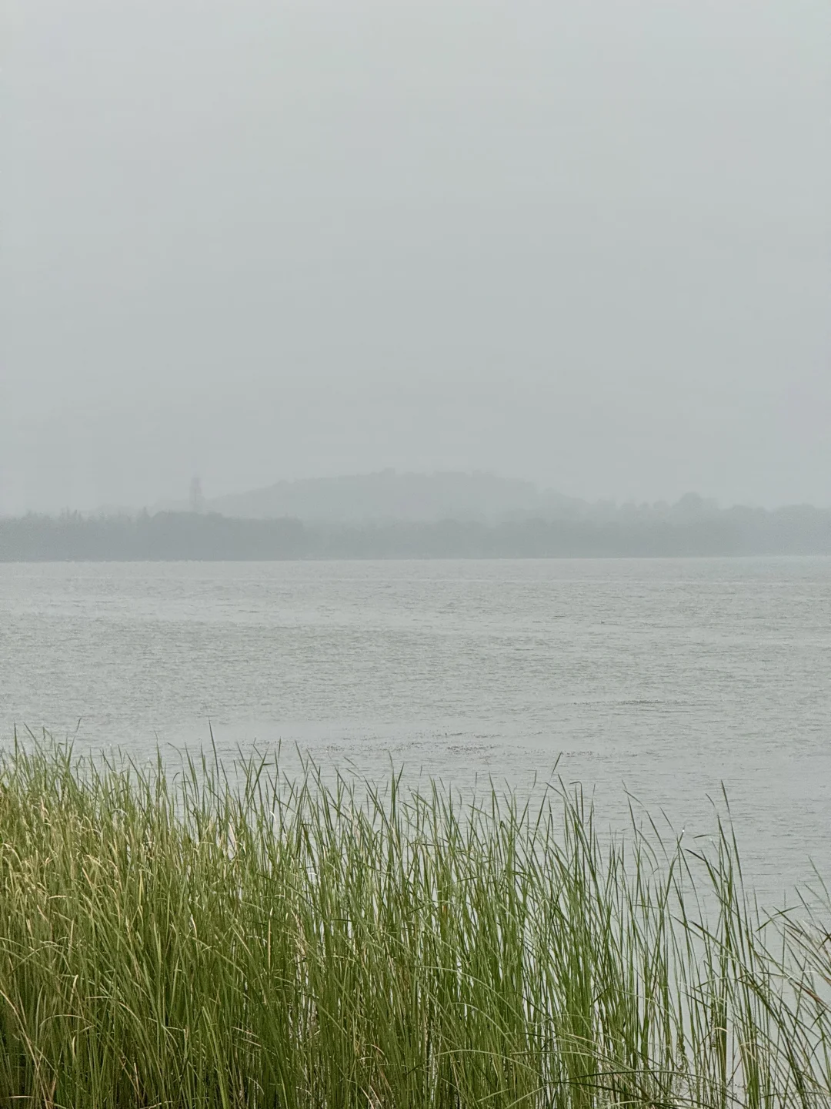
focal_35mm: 120
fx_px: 3841
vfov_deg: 16.4
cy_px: 554
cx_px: 416
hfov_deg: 12.3
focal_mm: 15.66
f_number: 2.8
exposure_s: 1/99
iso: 160
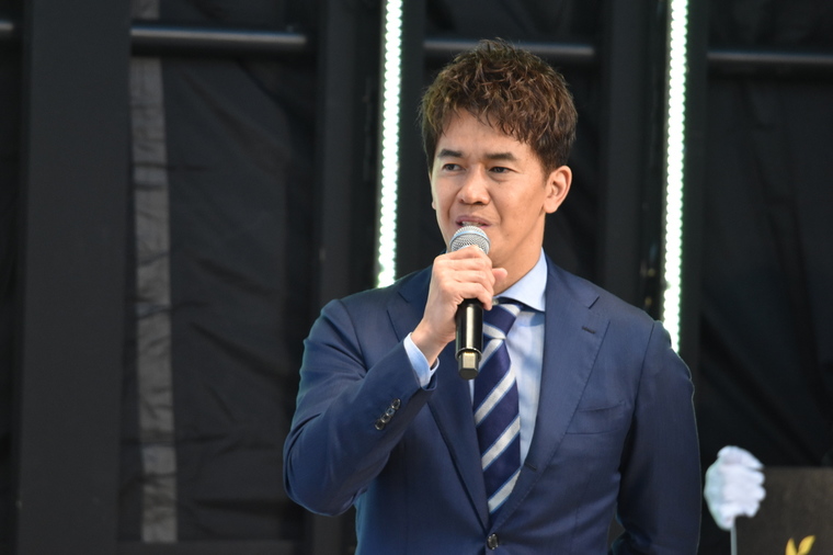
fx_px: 20815
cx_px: 416
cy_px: 278
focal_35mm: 900
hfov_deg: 2.3
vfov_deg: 1.5
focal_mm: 600
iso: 2000
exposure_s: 1/500
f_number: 6.3
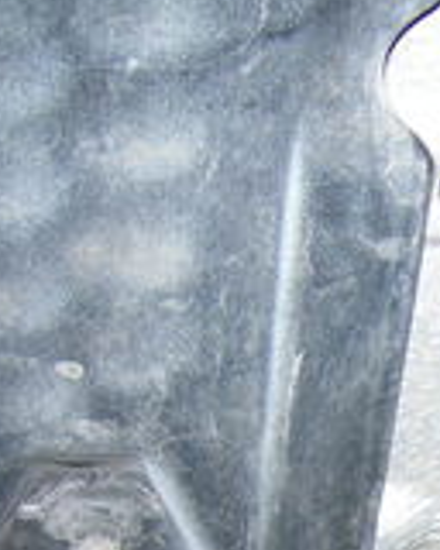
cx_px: 715
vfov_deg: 12.5
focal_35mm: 148
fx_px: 2409
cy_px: 798
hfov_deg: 10.0
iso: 50
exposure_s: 1/60.1
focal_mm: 7.8
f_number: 2.8
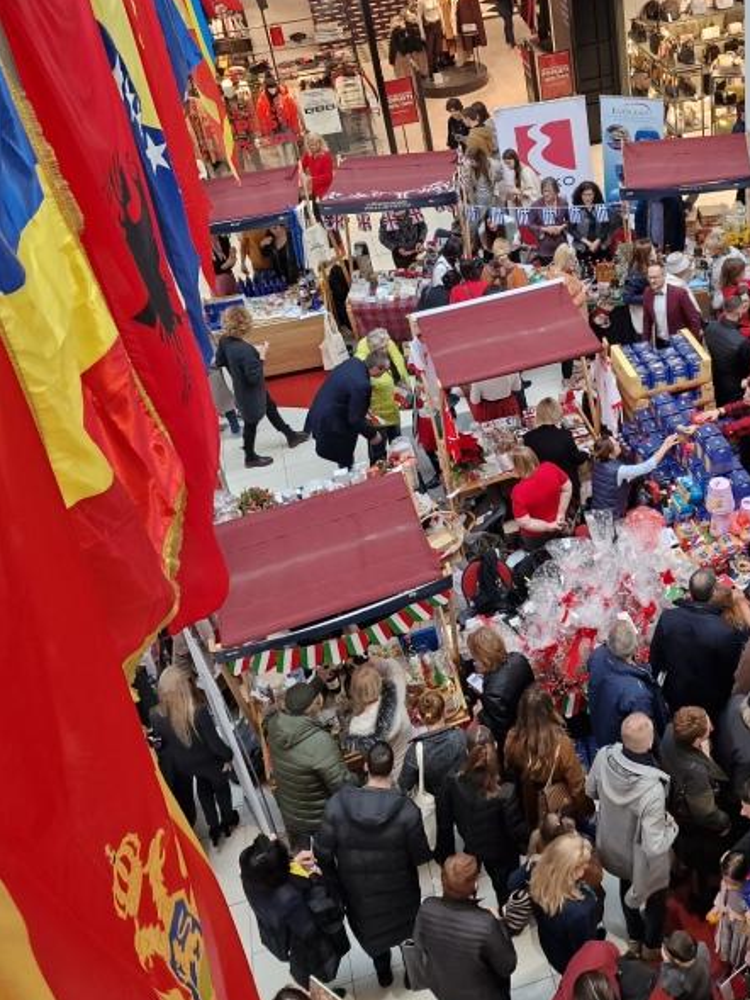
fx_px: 1155
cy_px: 363
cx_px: 596
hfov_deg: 34.9
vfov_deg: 46.3
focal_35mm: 40
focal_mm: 6.4
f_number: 1.8
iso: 125
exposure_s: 1/100
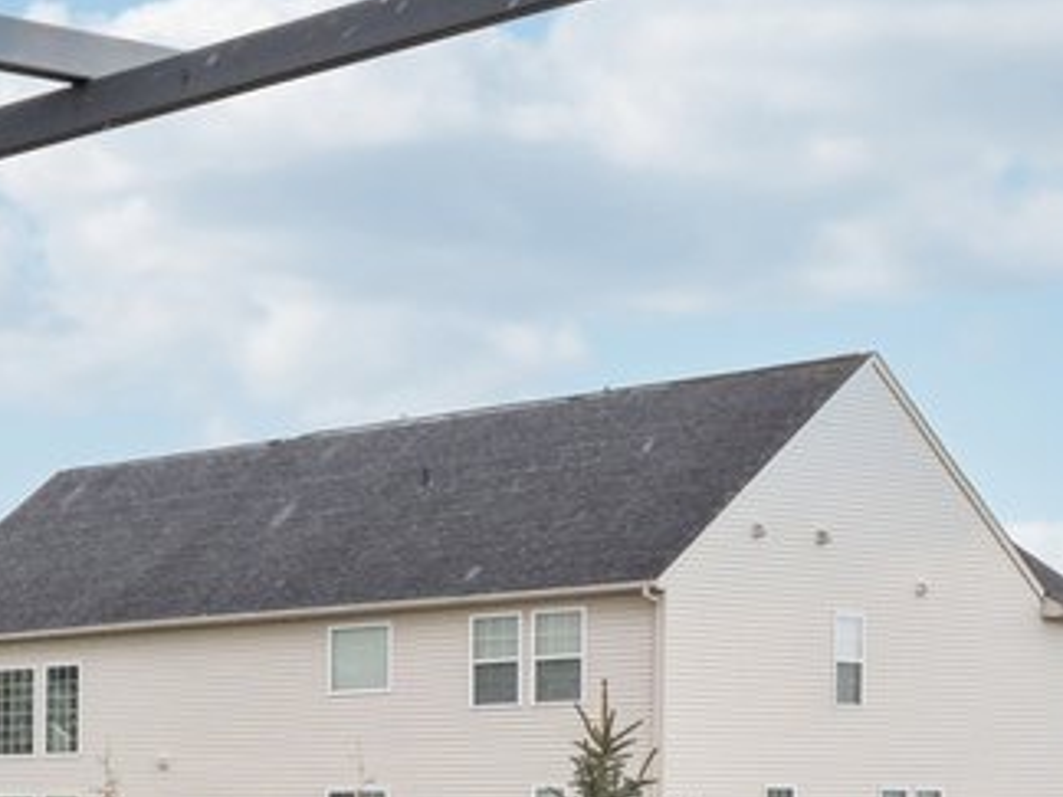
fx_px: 2610
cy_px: 818
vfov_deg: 16.9
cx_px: -948
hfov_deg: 17.7
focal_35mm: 85
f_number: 9
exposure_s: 1/200
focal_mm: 14
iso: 250
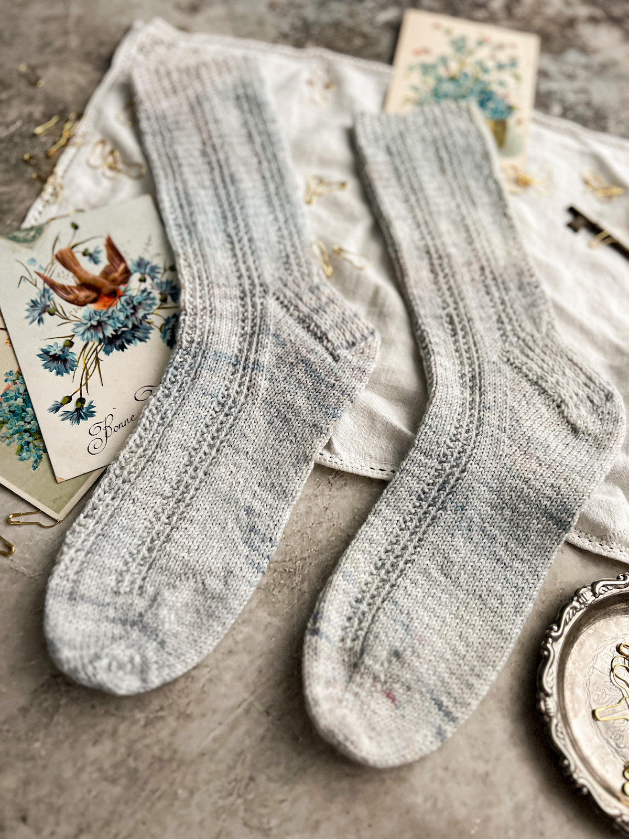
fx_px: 630
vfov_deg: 67.3
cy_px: 420
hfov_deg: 53.1
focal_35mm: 26
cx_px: 314
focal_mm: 5.7
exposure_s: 1/60
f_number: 1.5
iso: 250
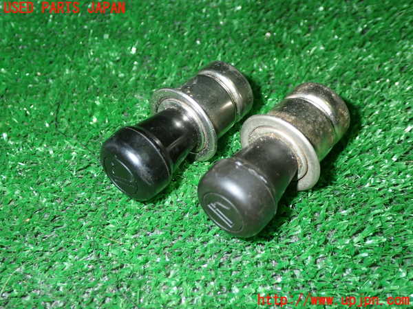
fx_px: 489
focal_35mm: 41
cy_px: 154
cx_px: 206
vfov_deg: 35.1
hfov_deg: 45.8
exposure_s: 1/40
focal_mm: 7.31
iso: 250
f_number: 8
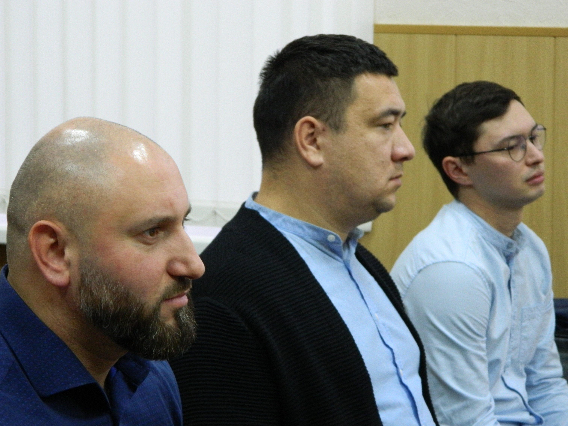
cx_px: 284
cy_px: 213
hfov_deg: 15.3
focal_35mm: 129
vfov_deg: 11.5
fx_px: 2117
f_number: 4.7
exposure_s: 1/25
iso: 400
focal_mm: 23.2
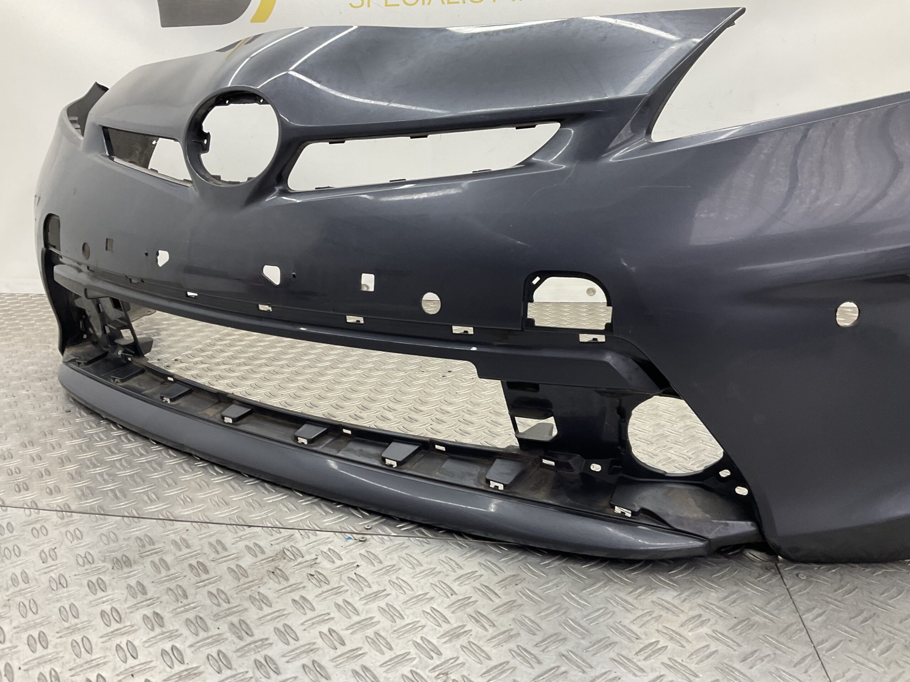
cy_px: 341
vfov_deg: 48.2
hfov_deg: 61.7
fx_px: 762
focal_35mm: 29
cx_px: 455
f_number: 1.8
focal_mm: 3
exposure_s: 1/100
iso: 50
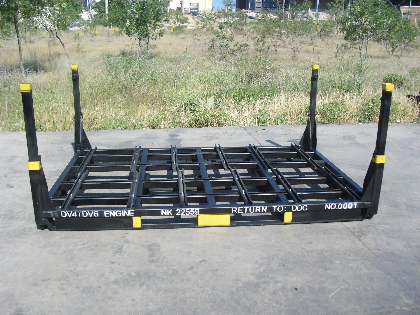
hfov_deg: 51.4
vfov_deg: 39.7
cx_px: 210
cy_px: 158
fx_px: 437
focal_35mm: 36
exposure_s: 1/125
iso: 100
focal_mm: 6.3
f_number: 7.8
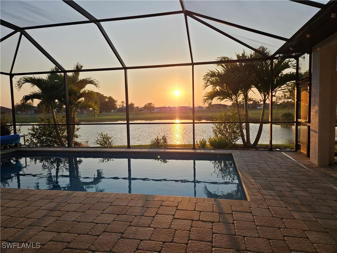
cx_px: 168
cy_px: 126
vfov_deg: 58.9
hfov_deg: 73.9
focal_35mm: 23
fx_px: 224
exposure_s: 1/556
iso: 25
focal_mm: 5.4
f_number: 1.8
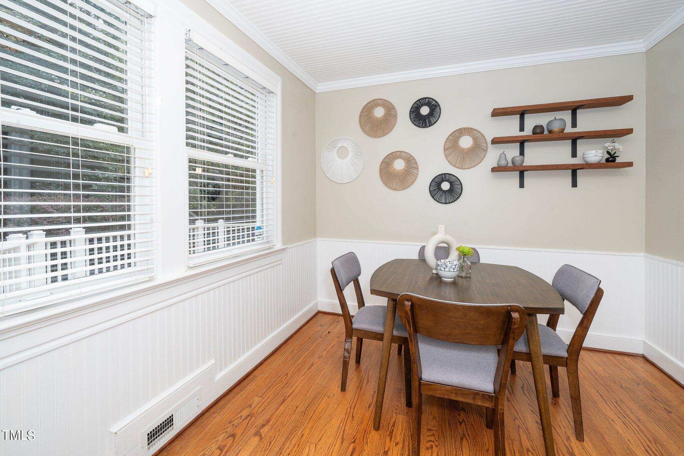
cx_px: 342
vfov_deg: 81.2
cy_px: 228
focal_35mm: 14
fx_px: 266
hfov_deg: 104.3
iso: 640
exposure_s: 1/125
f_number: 11
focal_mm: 14
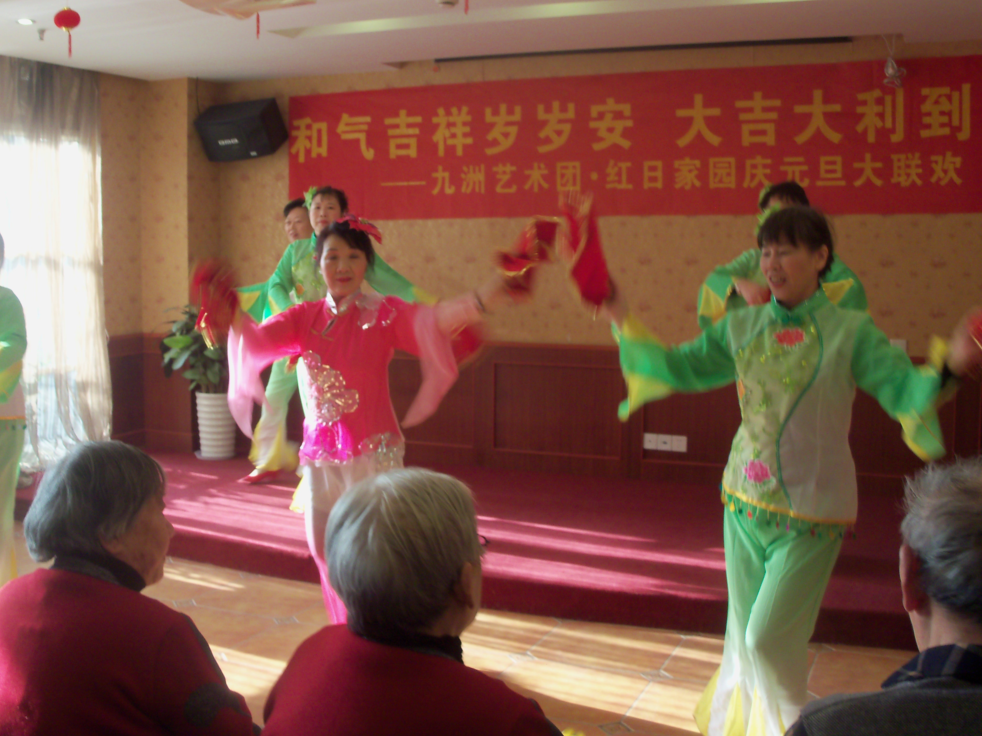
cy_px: 338
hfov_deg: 45.6
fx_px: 1163
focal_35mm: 41
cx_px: 413
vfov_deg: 35.1
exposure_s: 1/30
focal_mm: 6.3
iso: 80
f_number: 3
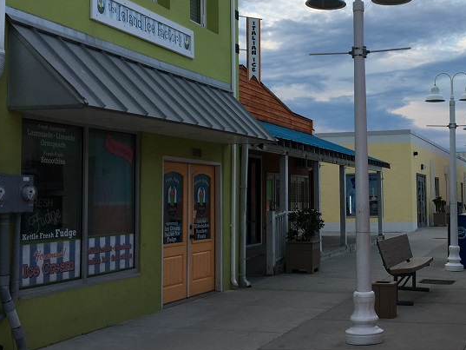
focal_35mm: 54
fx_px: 727
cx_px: 370
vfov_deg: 27.0
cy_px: 145
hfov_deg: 34.5
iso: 32
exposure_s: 1/120
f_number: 2.2
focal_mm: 4.15
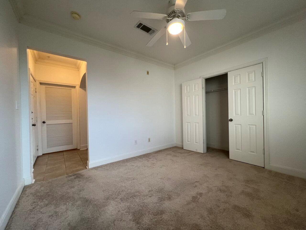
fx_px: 115
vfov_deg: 89.9
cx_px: 153
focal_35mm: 13
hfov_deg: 106.2
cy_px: 115
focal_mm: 1.57
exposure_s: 1/120
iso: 125
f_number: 1.8
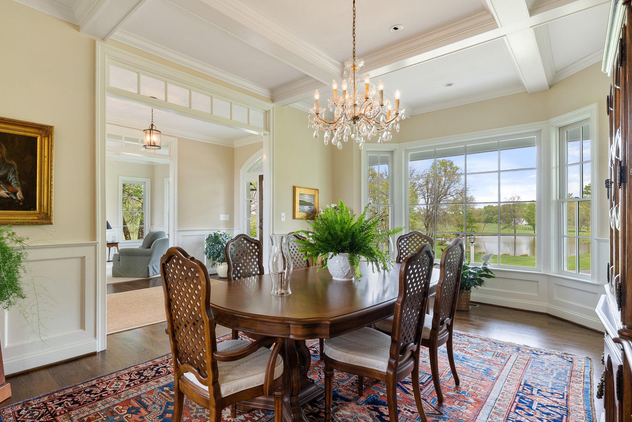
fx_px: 316
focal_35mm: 18
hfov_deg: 89.7
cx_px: 283
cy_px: 220
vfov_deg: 67.4
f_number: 10
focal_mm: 16
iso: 640
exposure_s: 1/6
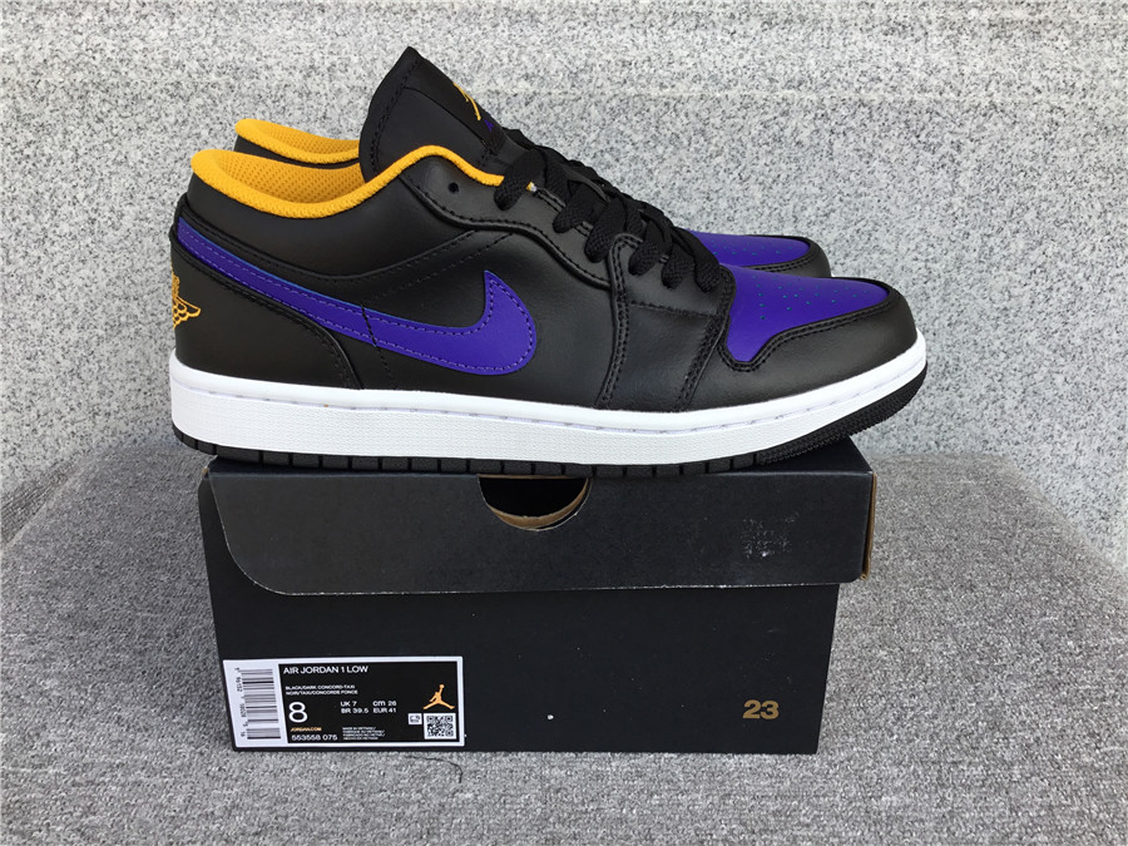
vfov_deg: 45.4
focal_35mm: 31
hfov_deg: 58.4
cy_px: 423
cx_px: 564
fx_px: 1010
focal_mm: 3.3
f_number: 2.4
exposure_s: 1/182
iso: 25
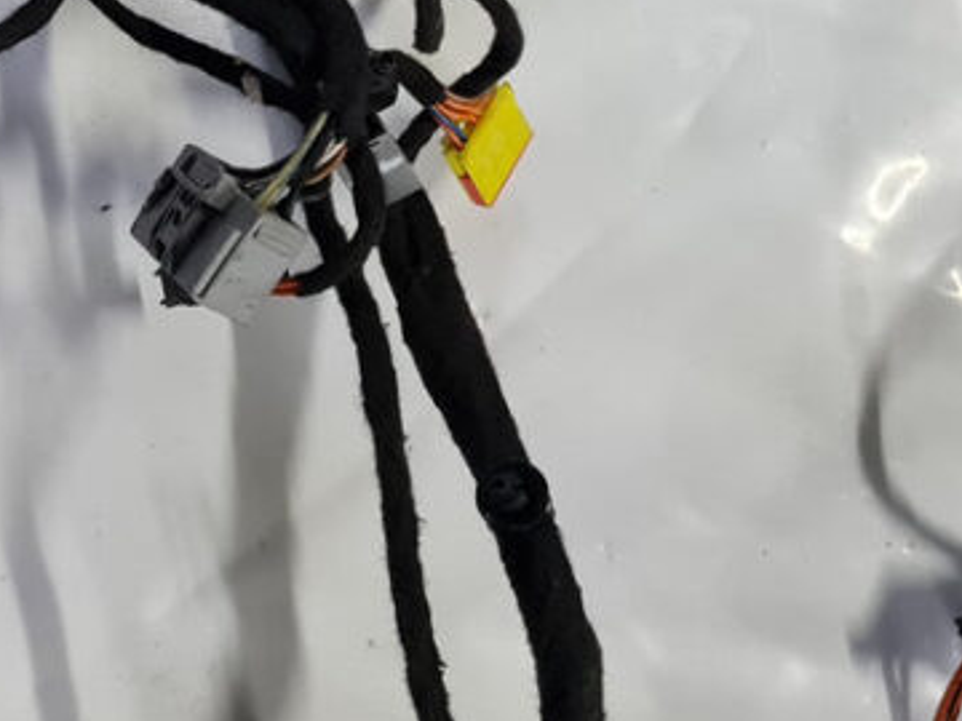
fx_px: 2807
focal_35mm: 101
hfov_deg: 17.8
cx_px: -390
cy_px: -21
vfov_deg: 14.4
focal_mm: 5.4
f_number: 1.8
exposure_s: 1/50
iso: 500
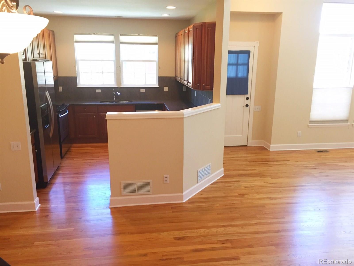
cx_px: 177
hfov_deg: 61.7
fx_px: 297
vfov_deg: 48.2
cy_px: 133
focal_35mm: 29
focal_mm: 4.15
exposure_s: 1/30
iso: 50
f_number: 2.2
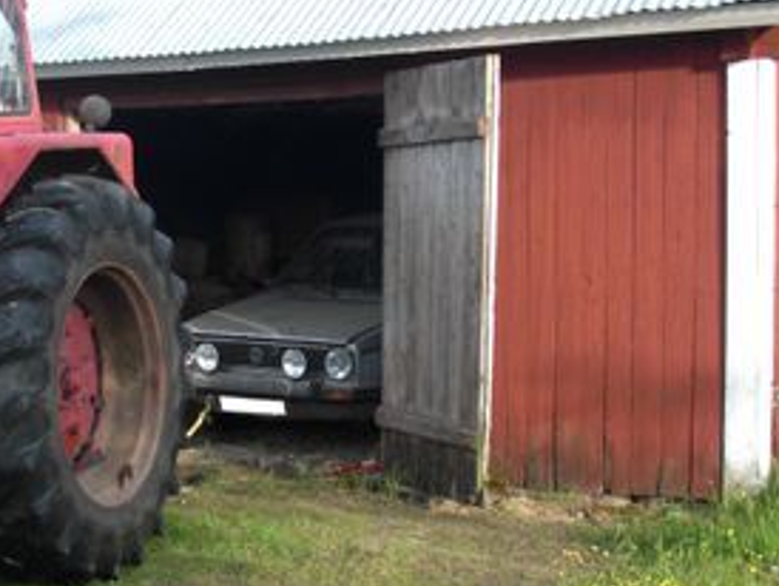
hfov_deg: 22.9
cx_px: 156
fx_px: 1892
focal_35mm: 84
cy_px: 390
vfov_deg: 17.6
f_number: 2.8
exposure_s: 1/125
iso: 50
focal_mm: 6.3
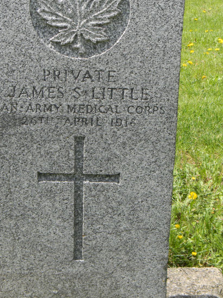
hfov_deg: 21.3
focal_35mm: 69
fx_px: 592
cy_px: 131
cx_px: 89
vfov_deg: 28.1
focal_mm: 8.6
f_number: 3.9
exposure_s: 1/323
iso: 80
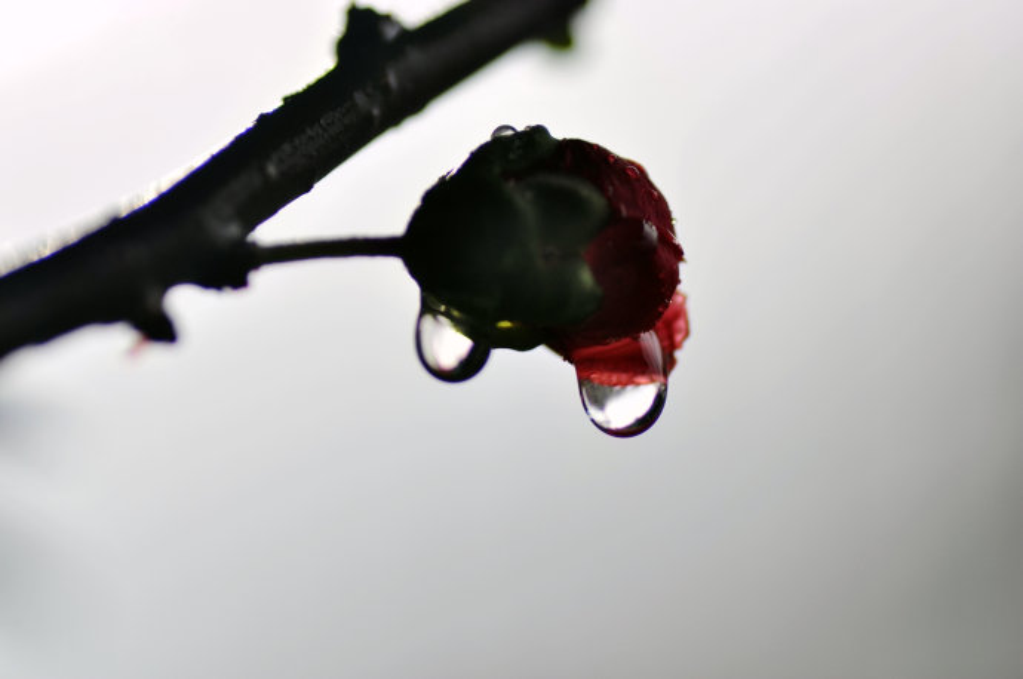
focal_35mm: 135
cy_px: 340
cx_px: 512
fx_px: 3831
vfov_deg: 10.1
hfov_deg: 15.2
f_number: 4
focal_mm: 90
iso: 400
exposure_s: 1/2000
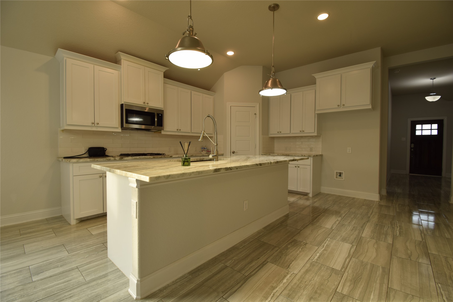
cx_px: 226
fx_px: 189
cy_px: 151
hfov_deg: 100.4
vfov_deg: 77.3
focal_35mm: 15
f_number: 8
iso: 100
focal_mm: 10
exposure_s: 1/4
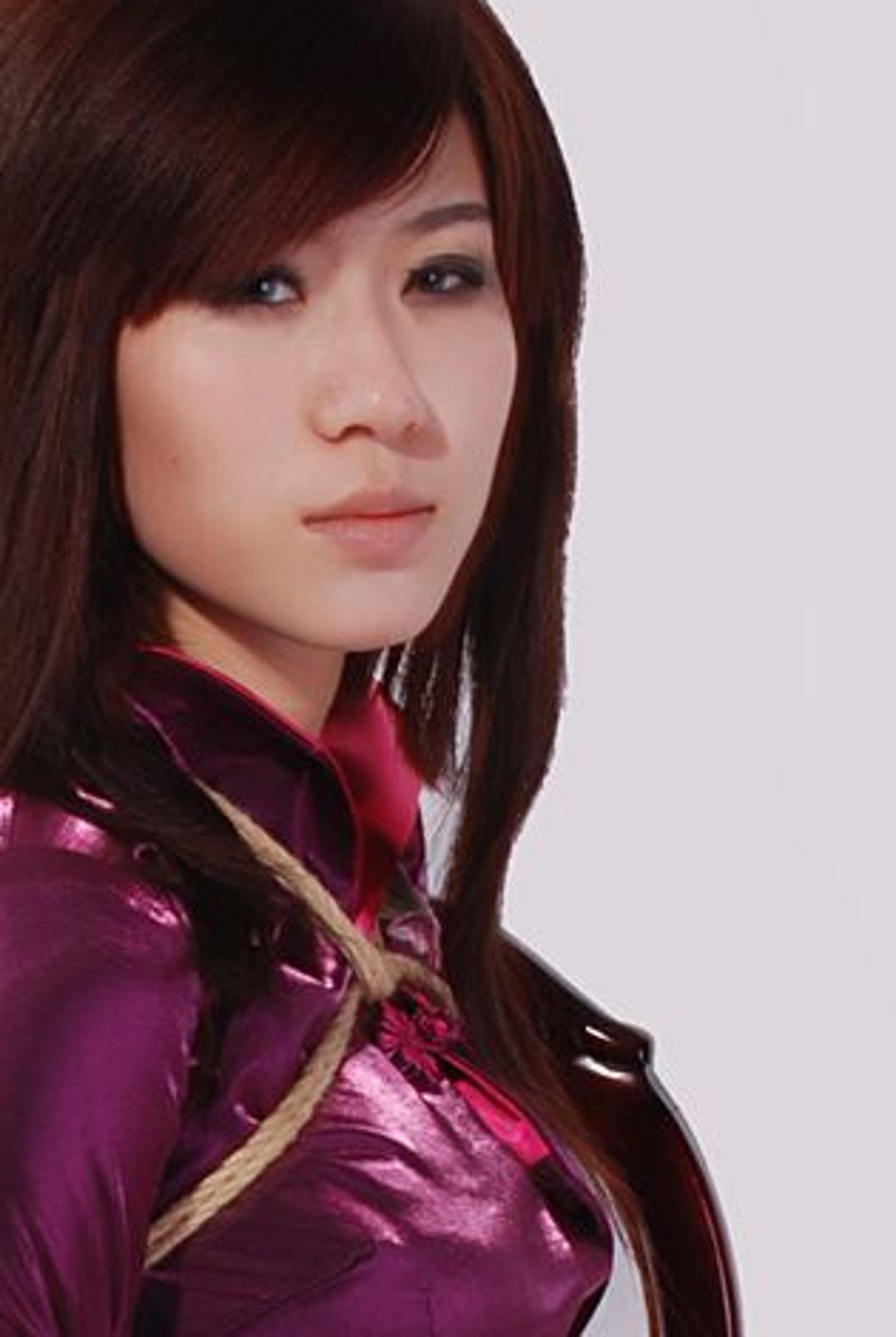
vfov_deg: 14.0
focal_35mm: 143
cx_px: 425
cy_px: 1451
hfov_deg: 9.6
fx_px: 5319
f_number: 8
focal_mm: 28
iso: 100
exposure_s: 1/8
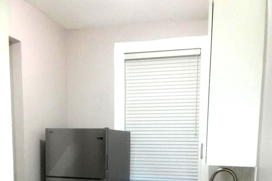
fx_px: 310
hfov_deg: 47.4
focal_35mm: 41
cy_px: 167
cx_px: 133
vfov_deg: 31.0
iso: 160
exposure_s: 1/30
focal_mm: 2.47
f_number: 1.9
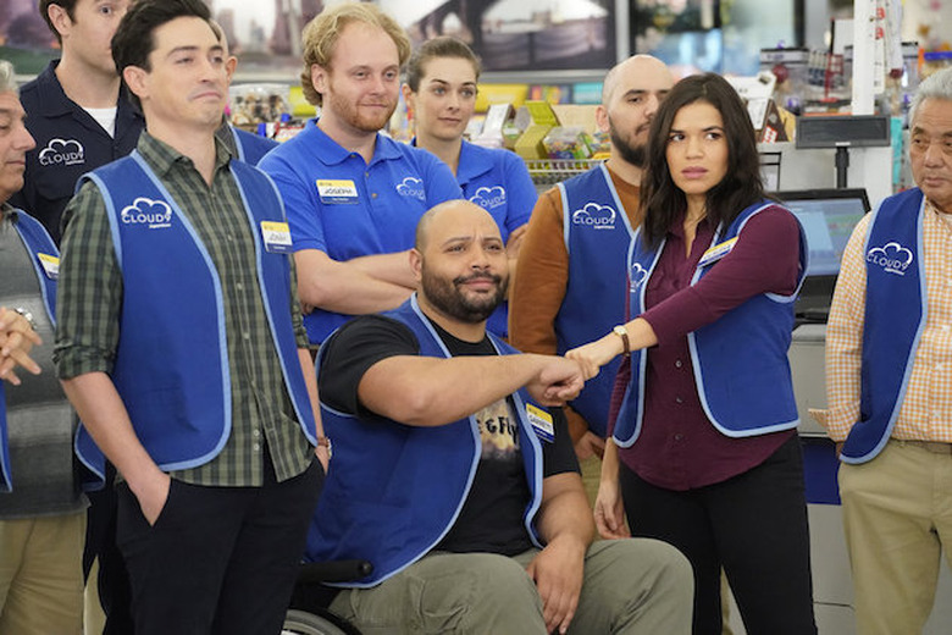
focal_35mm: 200
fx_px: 5288
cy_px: 318
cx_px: 476
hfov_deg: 10.3
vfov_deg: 6.9
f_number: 7.1
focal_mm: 200
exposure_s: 1/200
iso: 10000
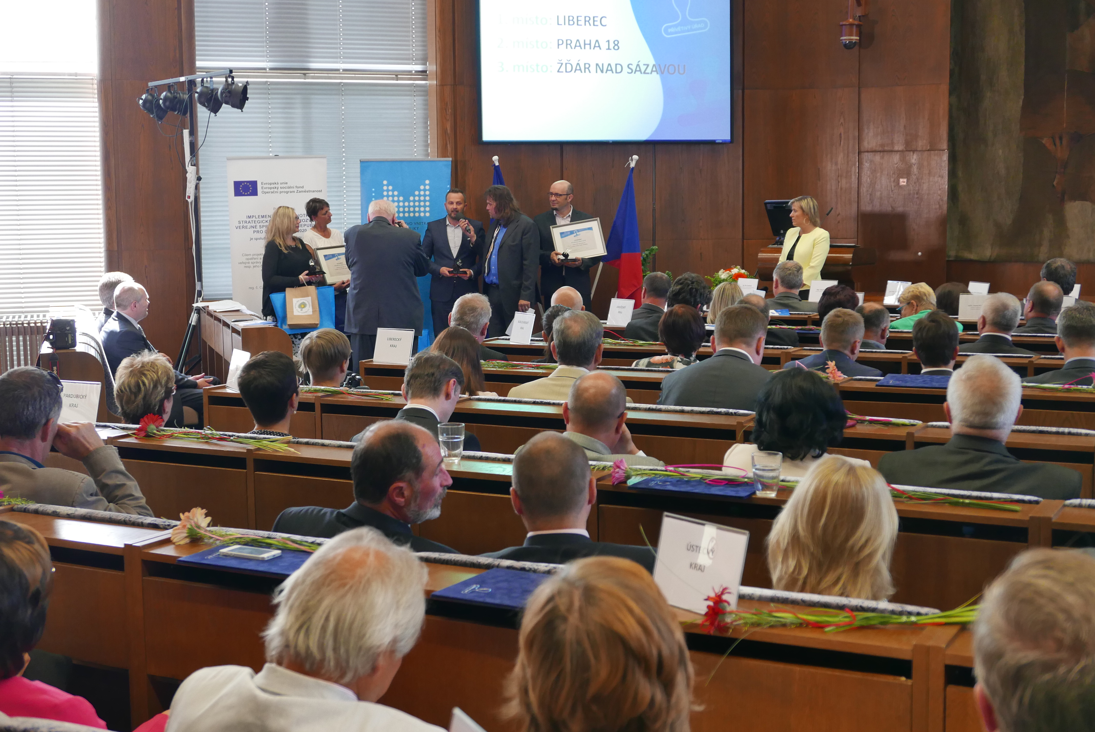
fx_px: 1522
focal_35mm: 50
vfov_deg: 27.0
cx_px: 548
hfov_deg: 39.6
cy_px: 366
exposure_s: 1/100
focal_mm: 22.7
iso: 640
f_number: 2.7
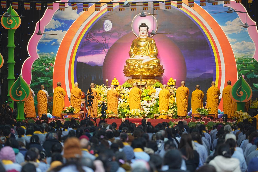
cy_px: 86
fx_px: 1118
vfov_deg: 8.8
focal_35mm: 156
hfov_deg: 13.2
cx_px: 129
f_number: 2.8
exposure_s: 1/100
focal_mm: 156
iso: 500
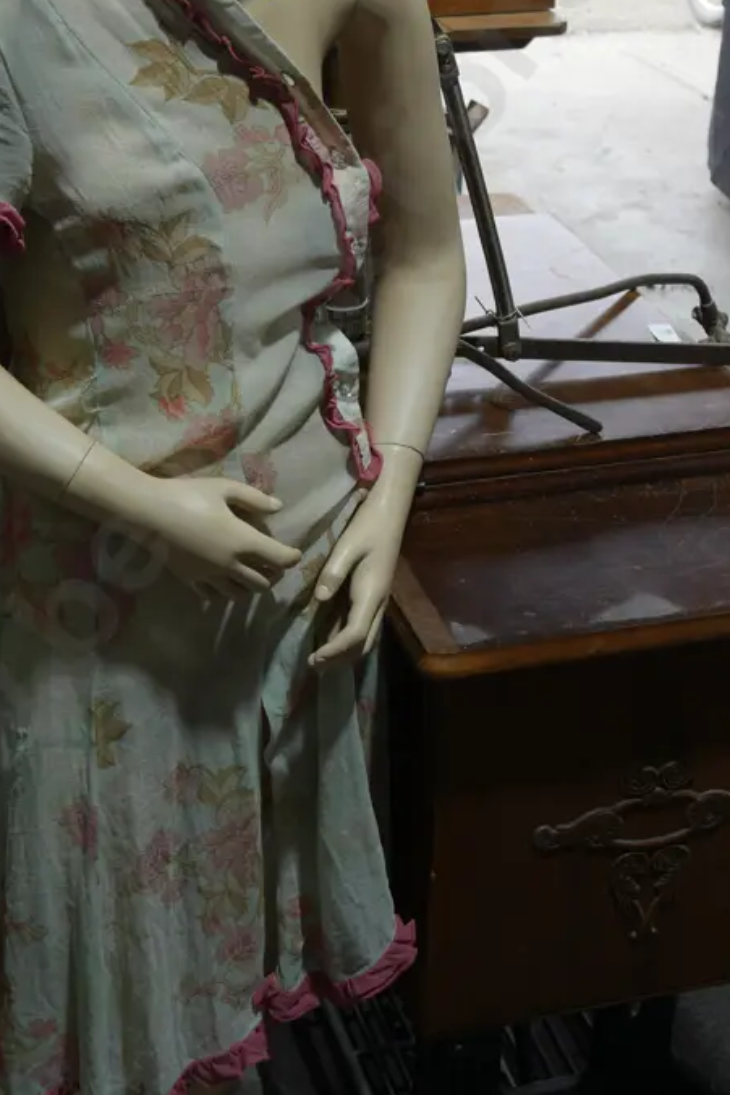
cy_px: 293
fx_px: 1917
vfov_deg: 31.4
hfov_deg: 21.5
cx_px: 321
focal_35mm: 63
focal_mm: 20
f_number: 4.5
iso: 200
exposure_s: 1/100
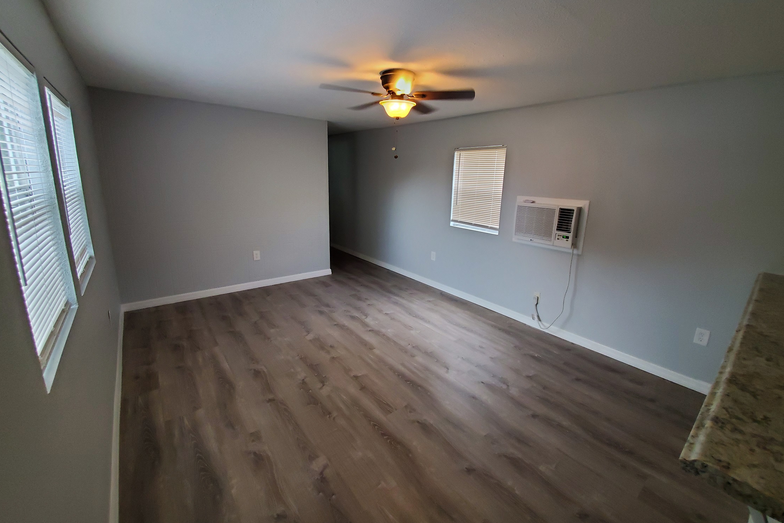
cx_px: 402
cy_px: 240
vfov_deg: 81.0
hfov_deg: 104.2
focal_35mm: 14
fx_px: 305
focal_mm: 1.8
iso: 200
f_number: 2.2
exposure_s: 1/59
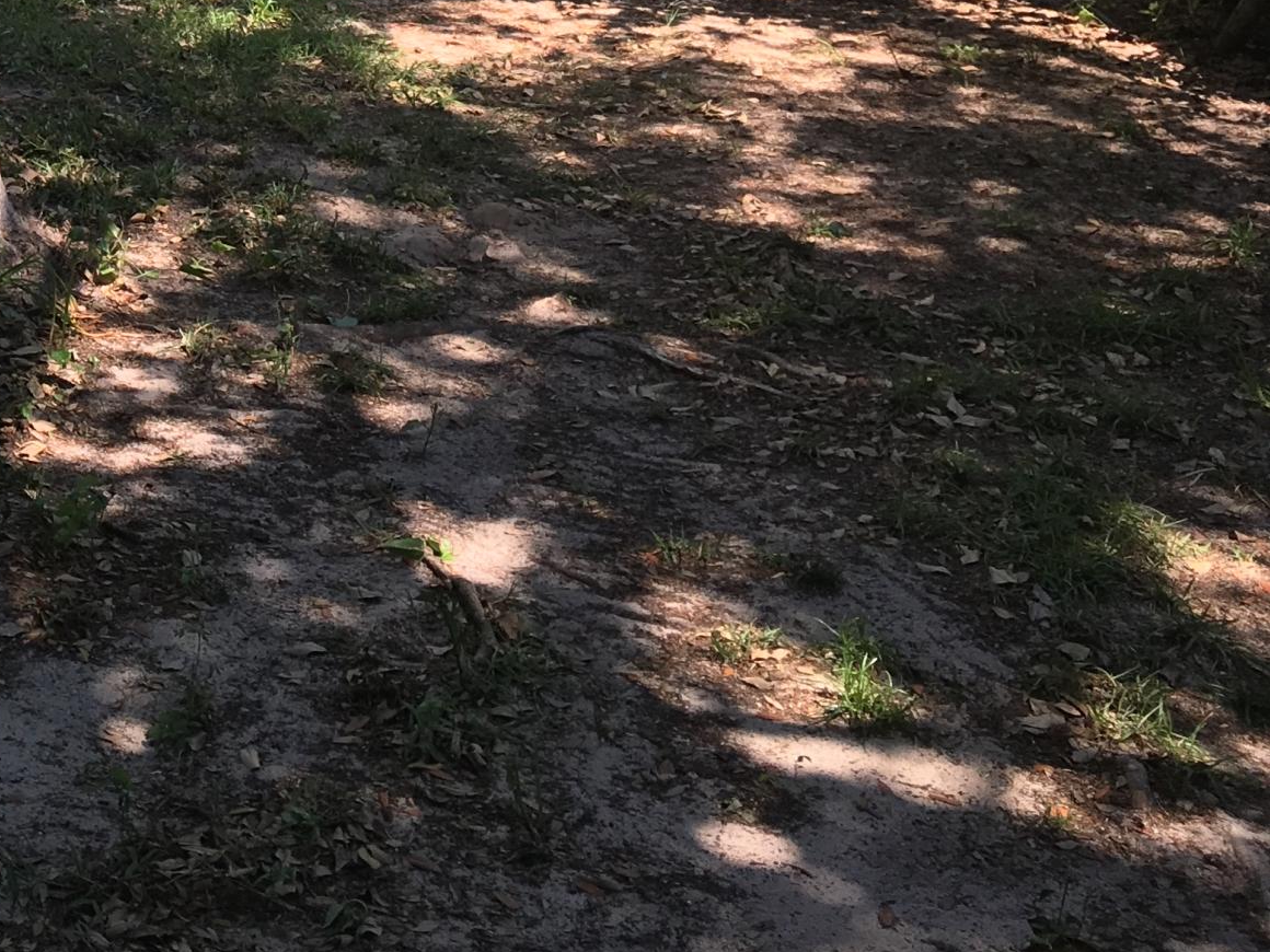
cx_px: -371
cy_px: -265
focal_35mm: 75
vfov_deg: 18.4
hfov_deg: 23.1
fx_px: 2752
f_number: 2.2
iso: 25
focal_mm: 4.15
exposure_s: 1/313
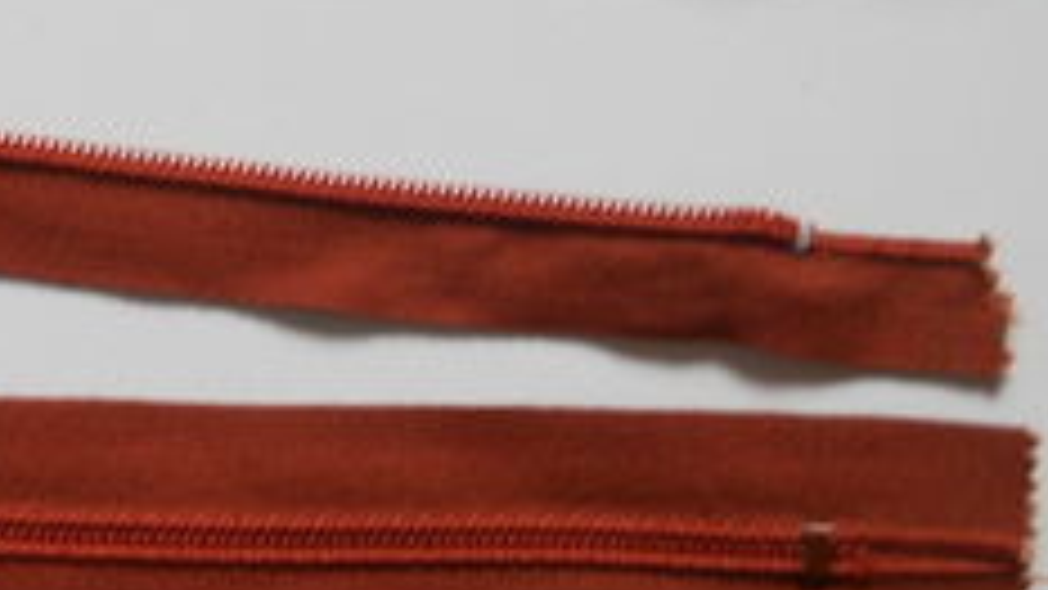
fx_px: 3195
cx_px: -153
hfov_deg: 17.9
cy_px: 194
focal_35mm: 115
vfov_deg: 10.5
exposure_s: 1/30
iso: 80
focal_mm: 6.72
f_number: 3.1
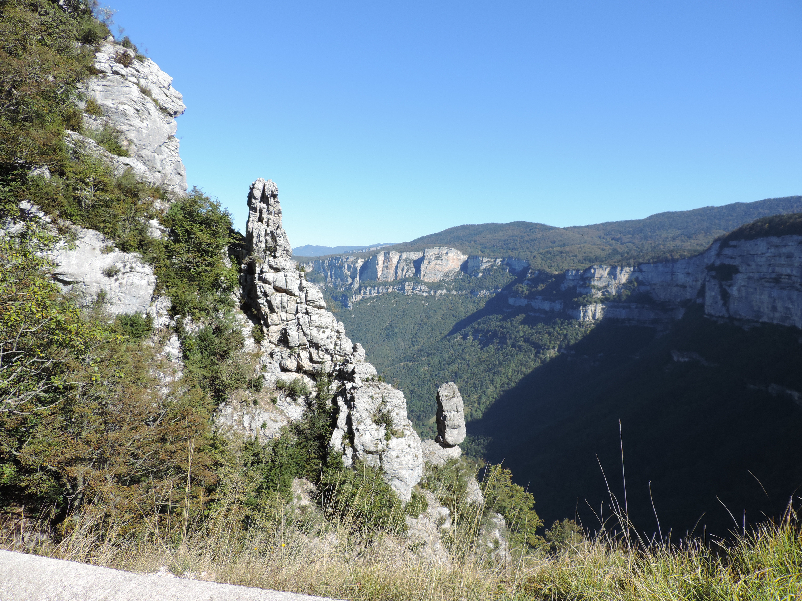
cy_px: 300
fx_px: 556
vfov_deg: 56.8
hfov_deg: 71.6
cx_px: 401
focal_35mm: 24
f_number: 3
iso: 80
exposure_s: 1/800
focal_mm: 4.3
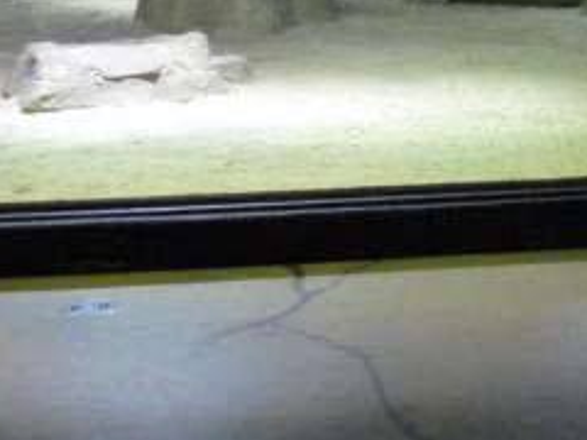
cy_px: -98
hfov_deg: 20.5
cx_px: 677
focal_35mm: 90
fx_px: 1526
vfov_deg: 15.8
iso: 400
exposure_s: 1/10
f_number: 2.8
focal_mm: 4.8
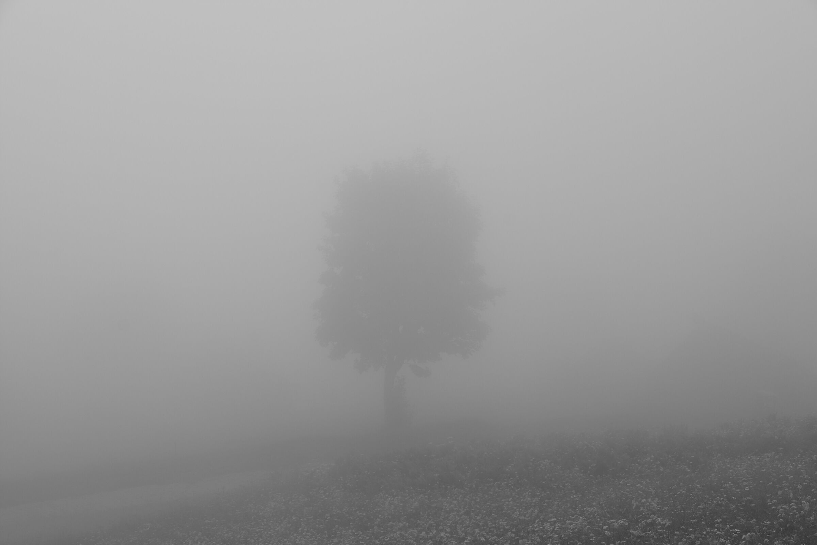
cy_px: 272
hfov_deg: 33.4
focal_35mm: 60
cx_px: 408
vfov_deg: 22.6
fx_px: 1362
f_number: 8
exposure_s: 1/100
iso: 100
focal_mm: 40
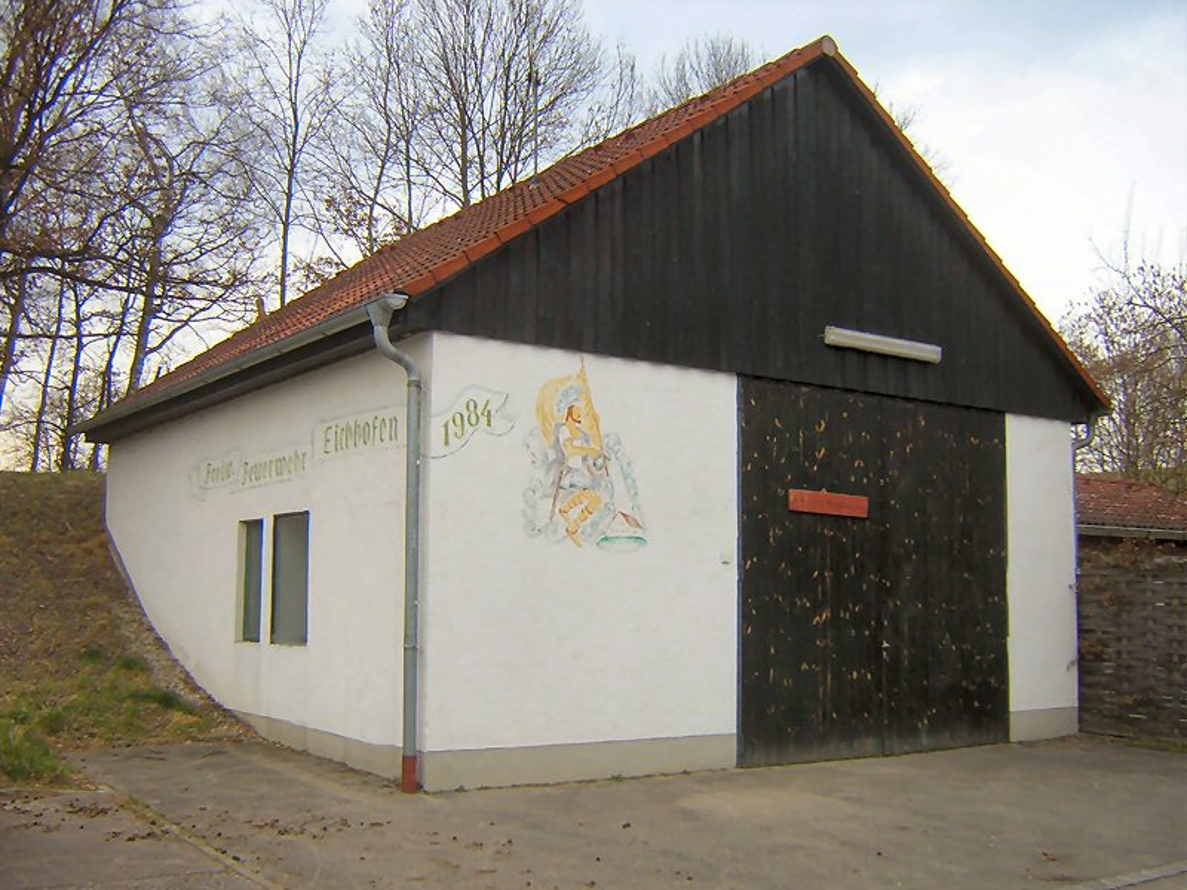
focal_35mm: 36
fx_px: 1234
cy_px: 445
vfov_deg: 39.7
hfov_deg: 51.4
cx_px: 594
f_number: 2.6
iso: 100
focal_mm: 4.7
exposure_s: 1/204
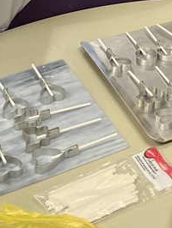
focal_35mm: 100
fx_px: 661
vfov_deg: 16.0
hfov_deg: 14.3
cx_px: 208
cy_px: -208
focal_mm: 5.1
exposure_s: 1/120
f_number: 1.6
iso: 100
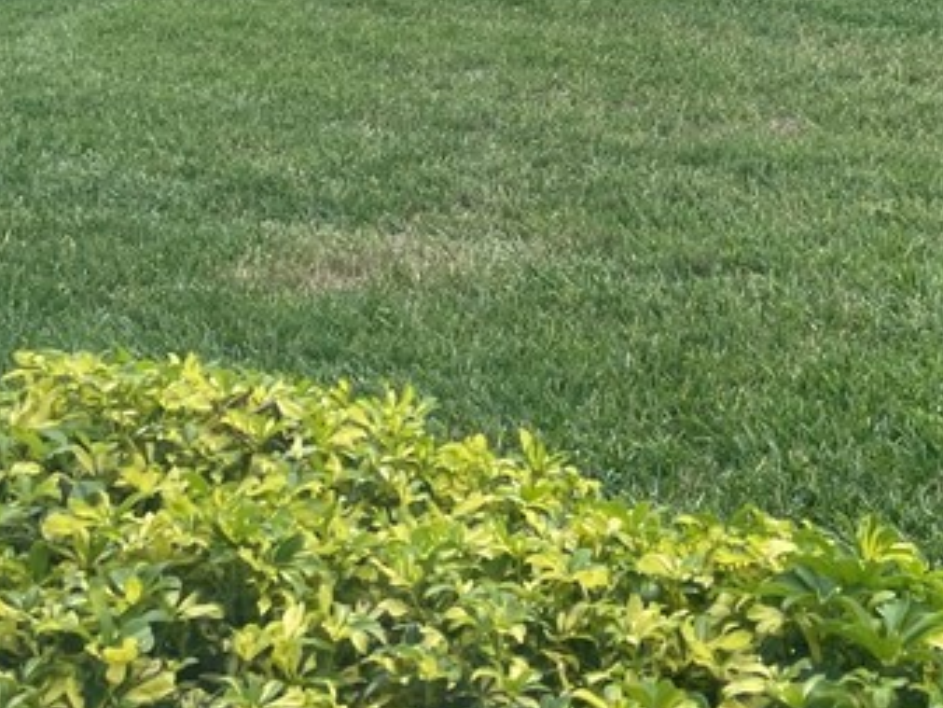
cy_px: -213
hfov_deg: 23.8
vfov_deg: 17.5
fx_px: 2153
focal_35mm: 79
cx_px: 904
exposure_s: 1/2165
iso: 32
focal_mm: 5.1
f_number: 1.6
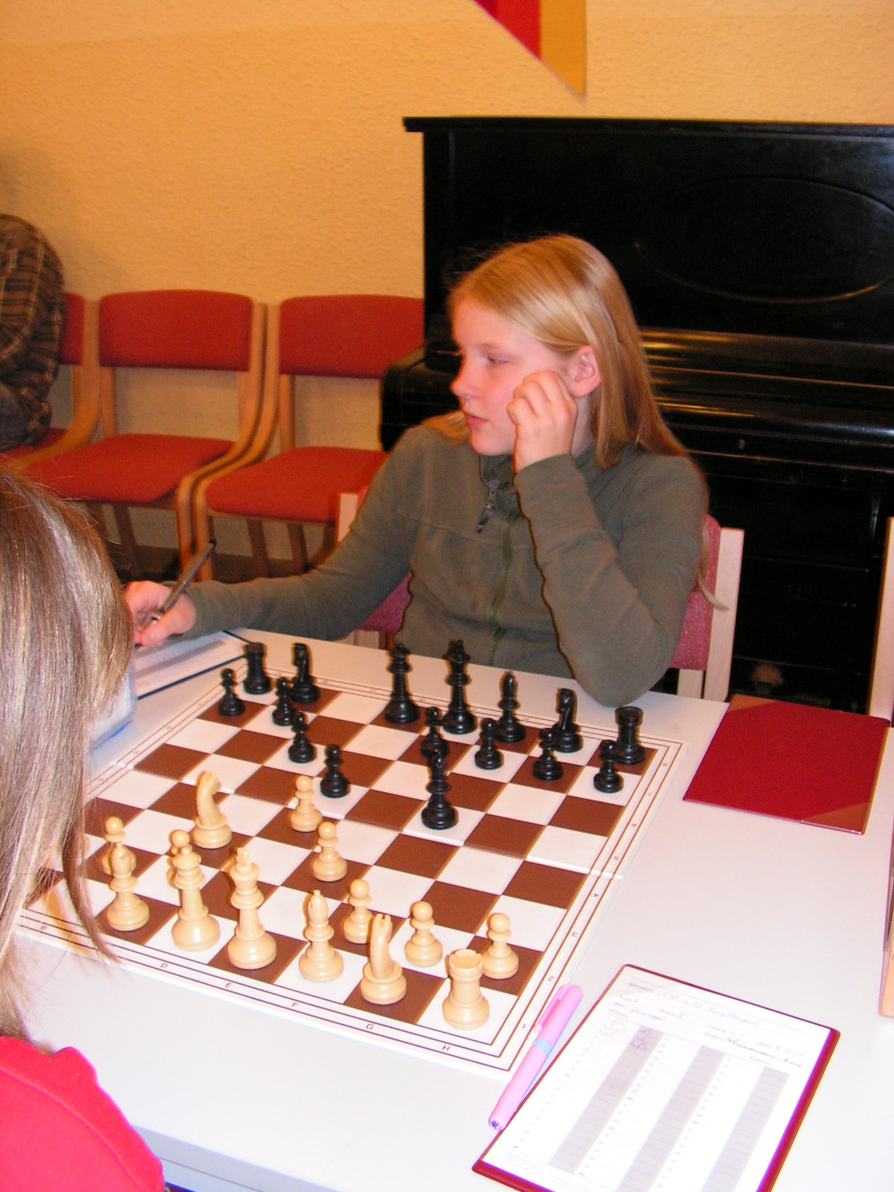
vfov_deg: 51.4
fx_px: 1240
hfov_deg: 39.7
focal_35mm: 36
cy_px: 596
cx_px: 447
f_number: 3.2
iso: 200
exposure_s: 1/40
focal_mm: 6
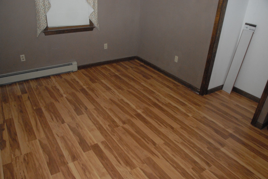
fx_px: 201
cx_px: 134
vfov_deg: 48.0
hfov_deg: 67.3
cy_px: 90
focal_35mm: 27
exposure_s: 1/60
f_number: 8
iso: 1600
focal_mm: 18
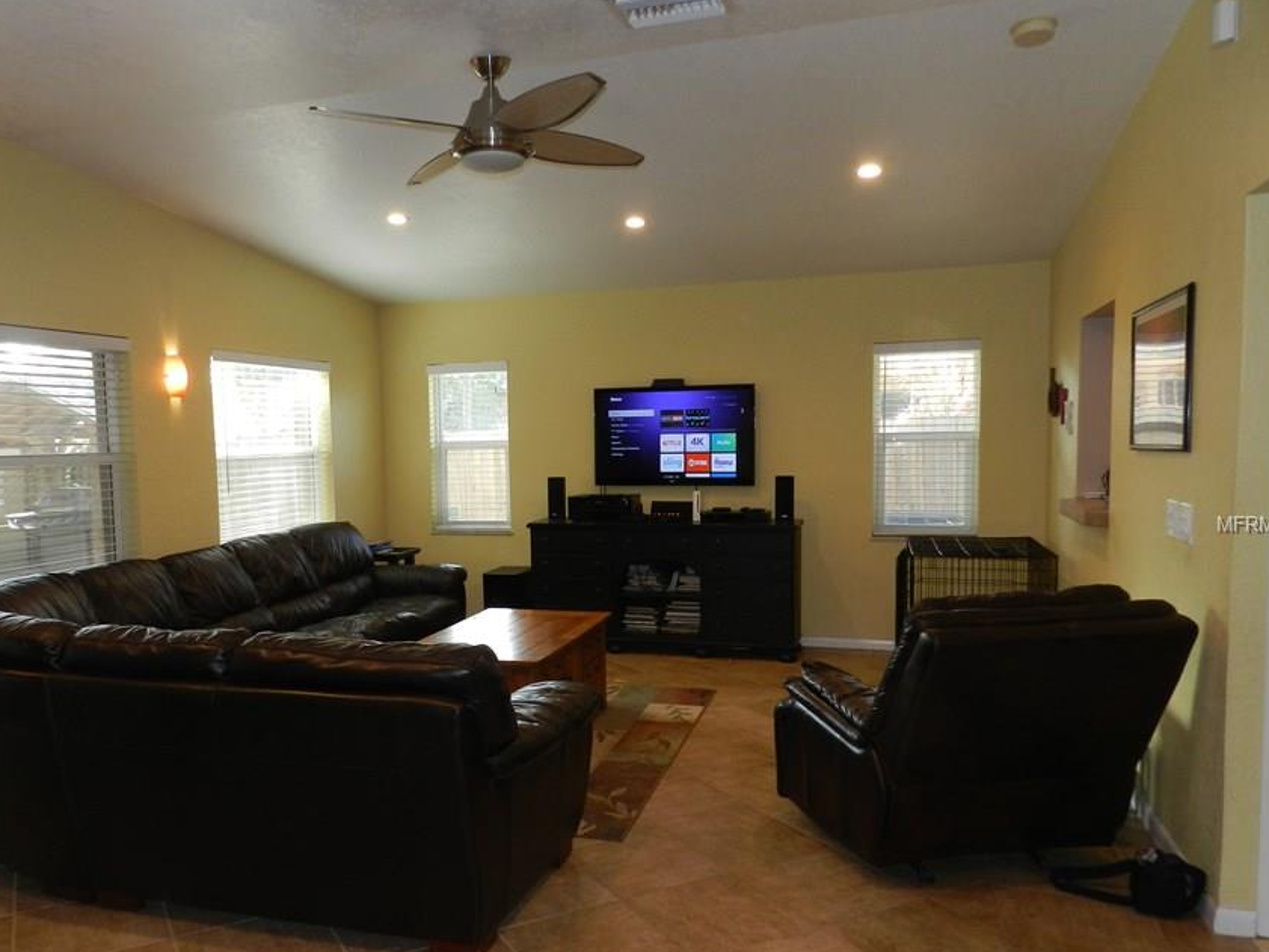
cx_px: 536
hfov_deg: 63.1
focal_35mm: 28
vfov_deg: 49.7
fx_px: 1027
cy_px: 525
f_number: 3.4
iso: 200
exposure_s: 1/30
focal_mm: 4
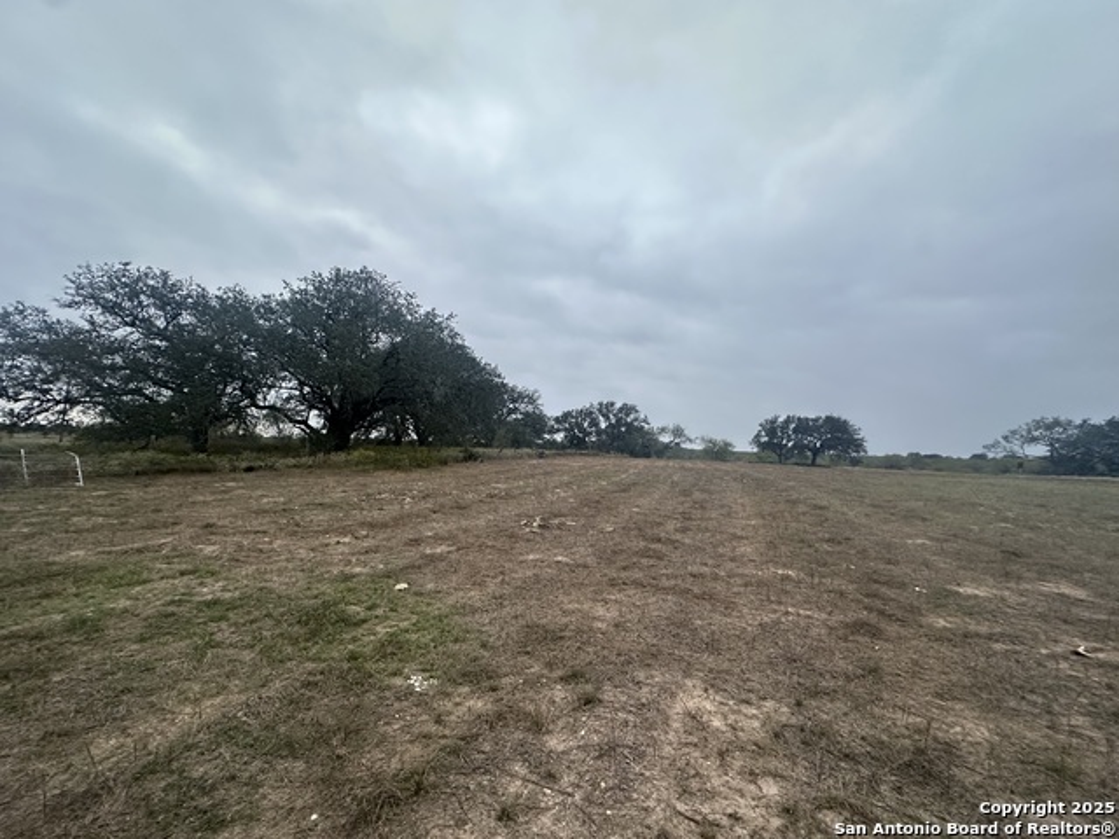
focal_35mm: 14
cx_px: 560
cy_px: 420
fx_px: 453
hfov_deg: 102.1
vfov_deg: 85.7
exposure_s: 1/62
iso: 320
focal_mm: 2.22
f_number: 2.2
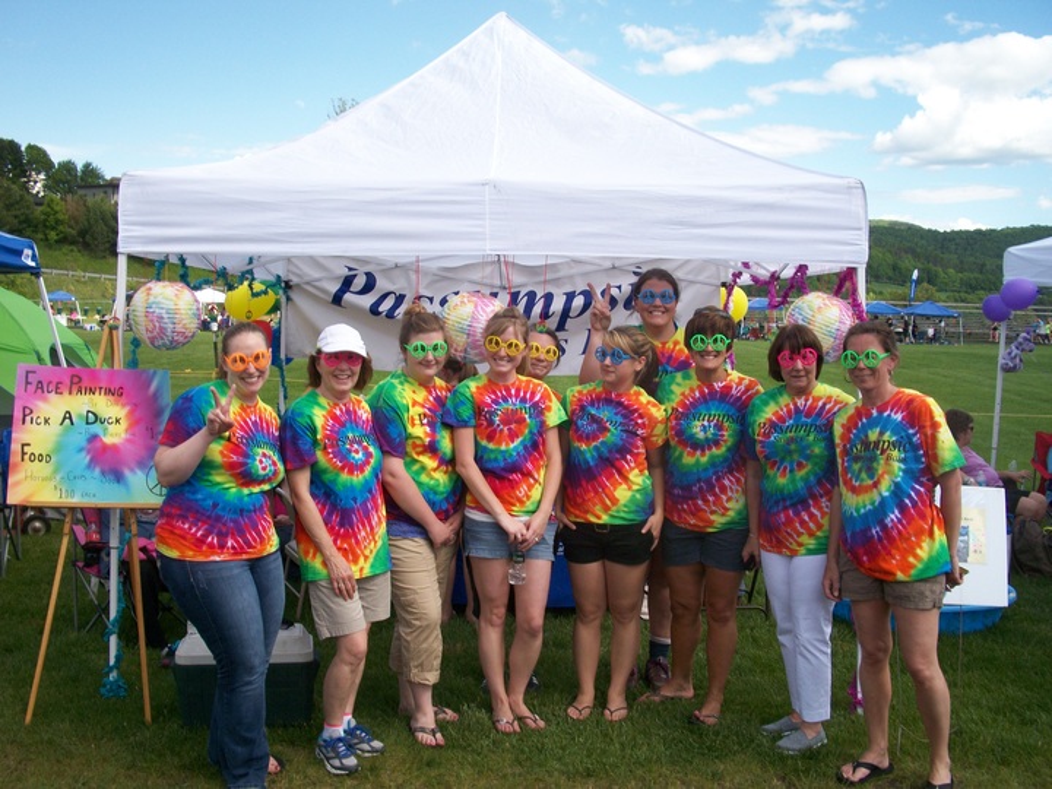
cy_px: 394
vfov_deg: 40.7
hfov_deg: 52.6
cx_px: 526
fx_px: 1064
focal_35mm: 35
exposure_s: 1/200
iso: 80
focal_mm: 6.3
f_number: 5.6
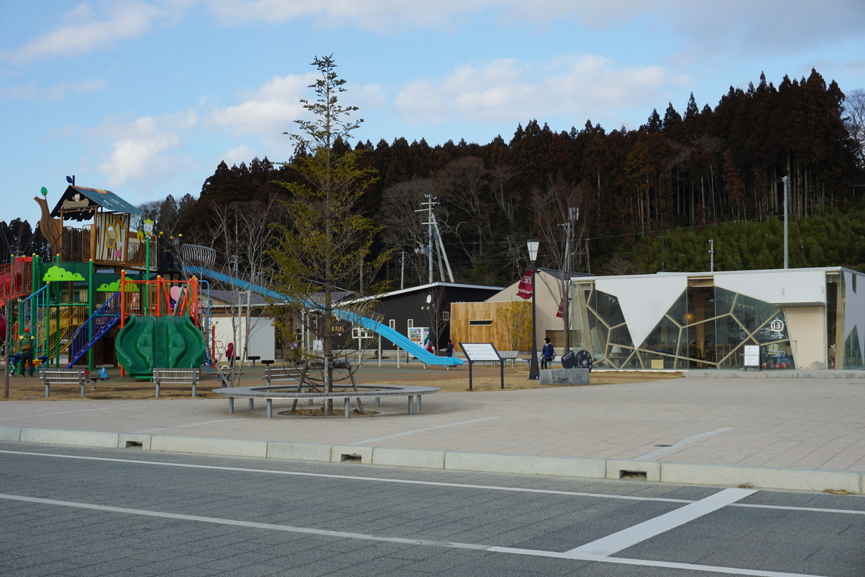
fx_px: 1117
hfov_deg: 42.3
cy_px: 288
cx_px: 432
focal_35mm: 46
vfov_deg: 28.9
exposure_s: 1/100
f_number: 10
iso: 100
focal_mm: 31
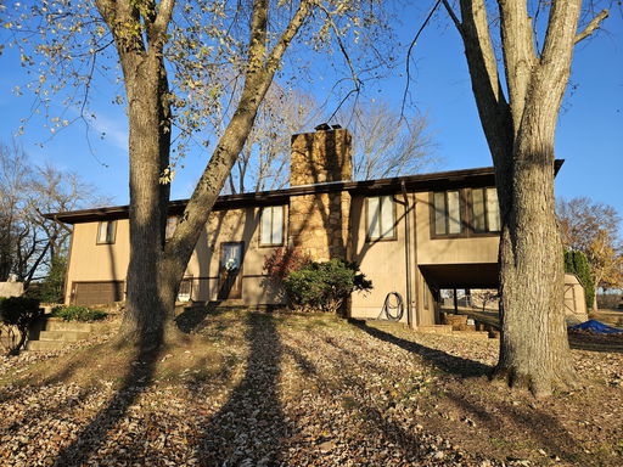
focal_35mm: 23
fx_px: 414
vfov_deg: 58.9
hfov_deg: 73.9
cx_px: 312
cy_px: 234
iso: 40
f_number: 1.8
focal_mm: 5.4
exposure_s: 1/1139
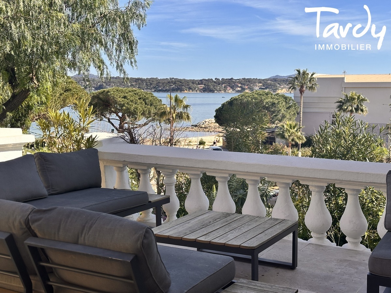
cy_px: 146
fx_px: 542
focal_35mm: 48
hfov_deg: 39.7
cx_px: 196
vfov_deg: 30.3
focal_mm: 6.86
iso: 64
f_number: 1.78
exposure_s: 1/2304
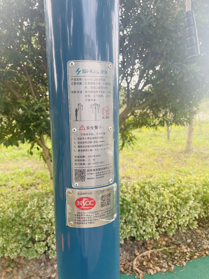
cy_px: 140
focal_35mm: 26
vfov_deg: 67.3
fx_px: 209
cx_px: 104
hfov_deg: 53.1
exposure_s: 1/143
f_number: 1.6
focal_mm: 4.2
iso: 32
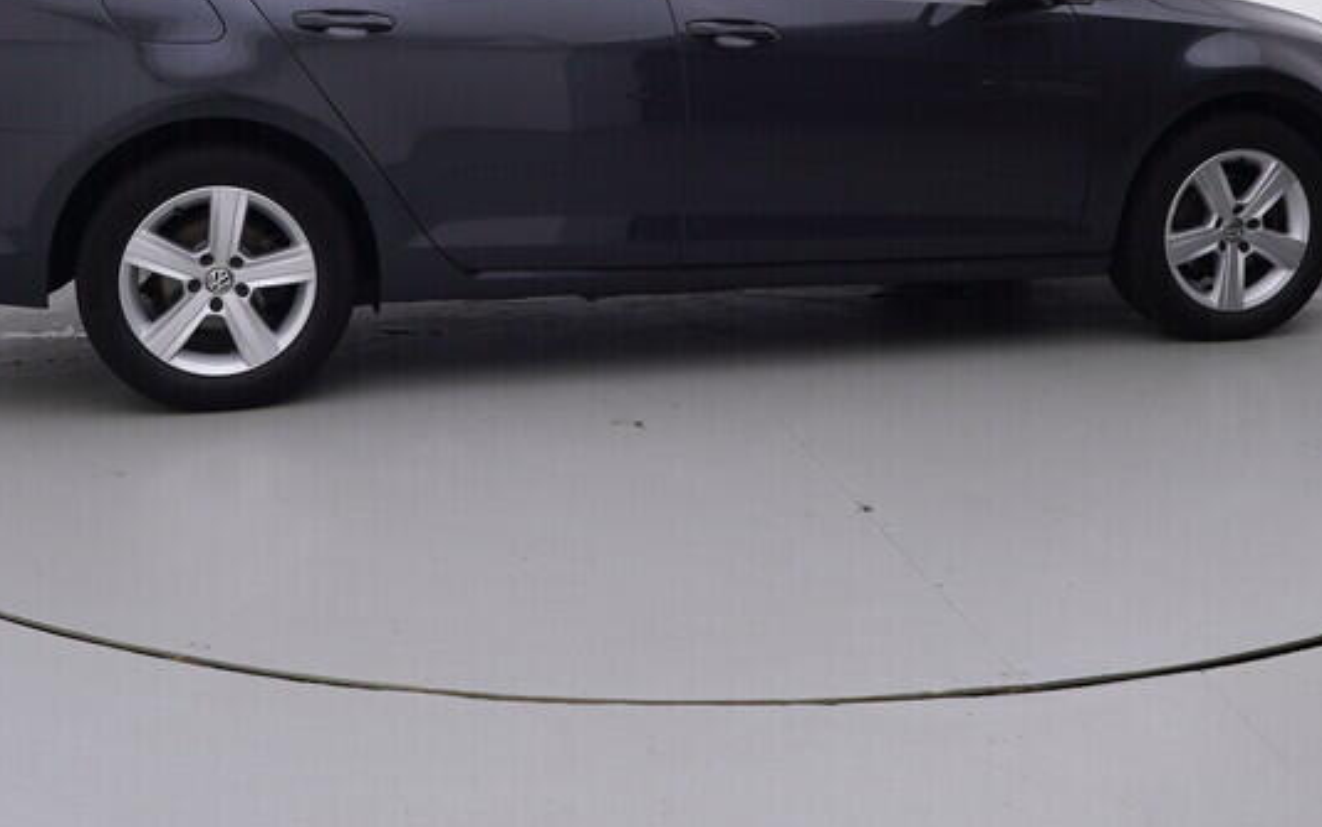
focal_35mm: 44
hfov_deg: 45.2
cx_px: 607
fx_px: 1585
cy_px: 136
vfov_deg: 28.5
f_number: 5
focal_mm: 15
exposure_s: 1/80
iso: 200
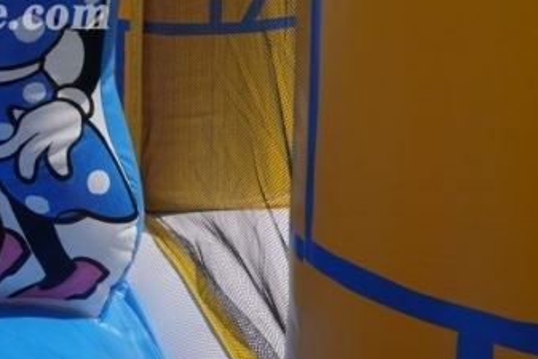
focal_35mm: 73
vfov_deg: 18.1
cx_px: -169
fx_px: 1091
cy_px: -17
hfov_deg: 24.1
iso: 100
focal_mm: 16
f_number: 7.1
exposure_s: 1/500
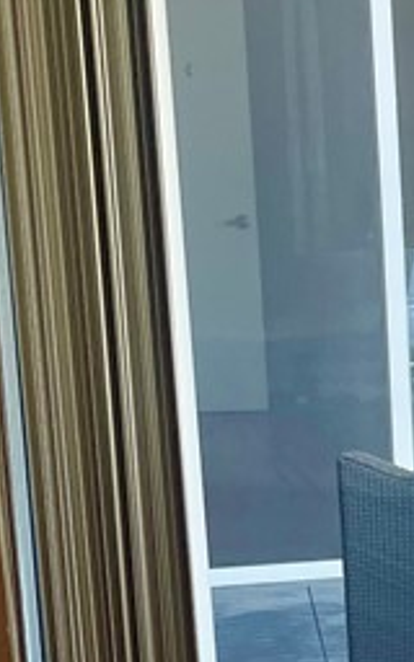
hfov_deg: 11.1
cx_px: 856
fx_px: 1914
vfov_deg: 19.5
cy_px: 465
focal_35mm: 106
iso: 32
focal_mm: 5.1
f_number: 1.6
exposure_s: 1/410
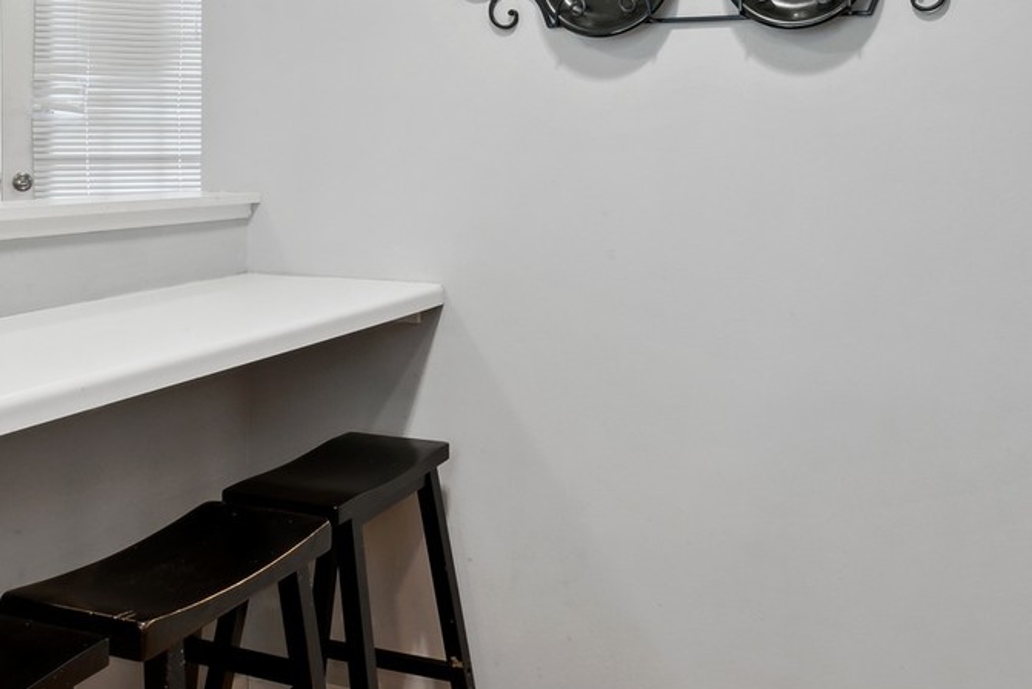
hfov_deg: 47.3
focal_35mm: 41
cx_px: 458
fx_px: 1176
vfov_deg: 32.2
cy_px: 186
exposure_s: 1/4
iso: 400
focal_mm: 17
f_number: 8
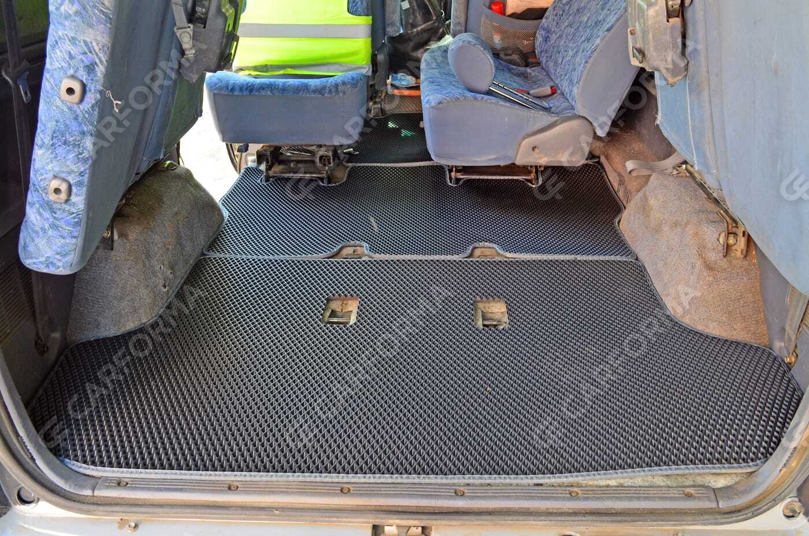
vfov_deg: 39.8
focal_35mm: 33
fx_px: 740
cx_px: 404
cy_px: 268
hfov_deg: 57.3
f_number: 8
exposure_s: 1/20
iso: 400
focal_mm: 22
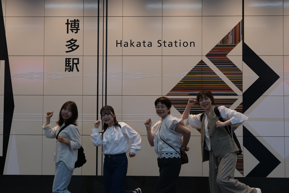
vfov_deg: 26.5
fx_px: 409
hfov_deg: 38.9
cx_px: 144
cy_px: 96
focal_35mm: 51
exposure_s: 1/200
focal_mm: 34.2
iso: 1000
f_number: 5.6
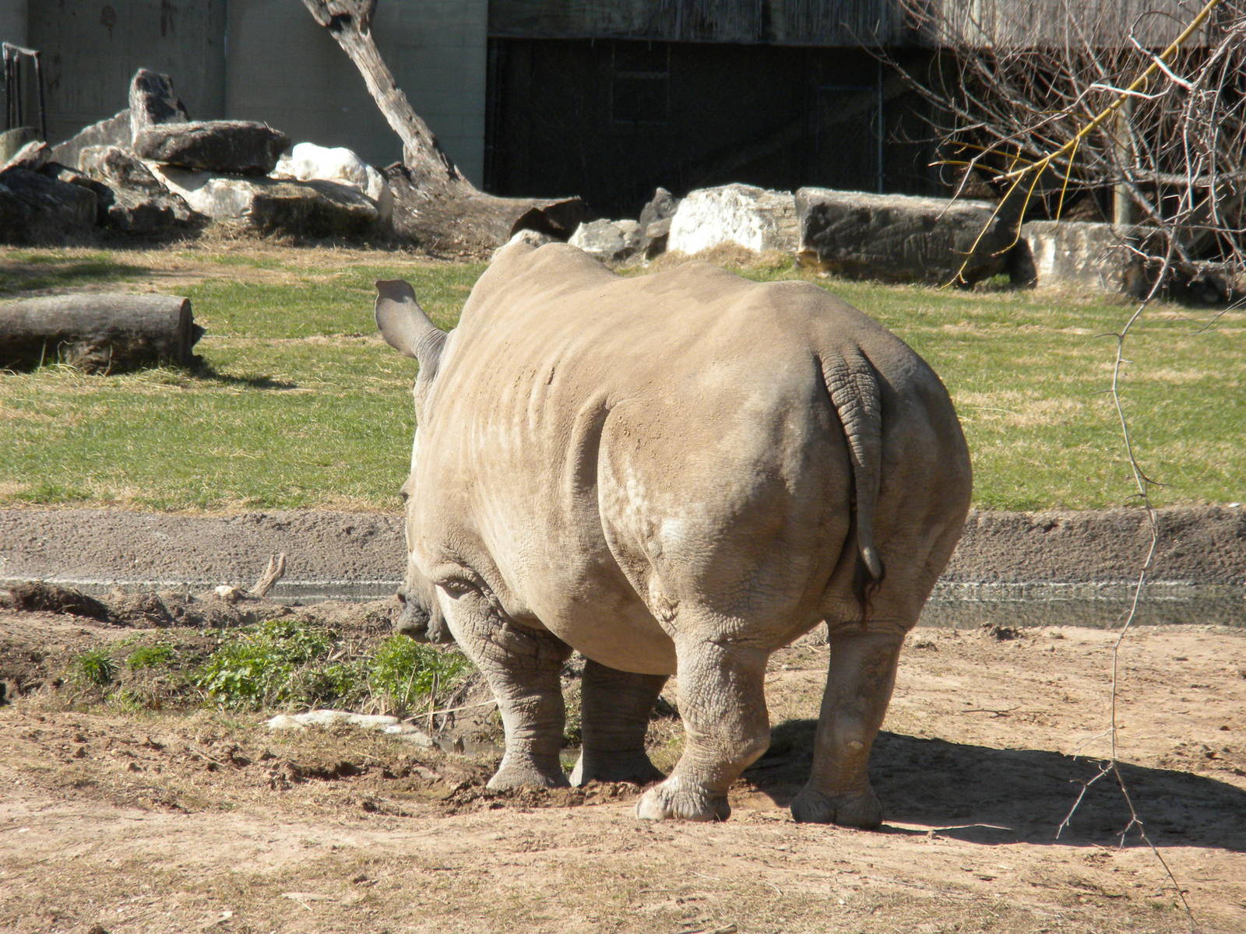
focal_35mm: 260
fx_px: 9359
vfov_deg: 5.7
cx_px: 623
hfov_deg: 7.6
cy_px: 467
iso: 155
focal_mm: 46.2
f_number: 5.3
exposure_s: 1/659
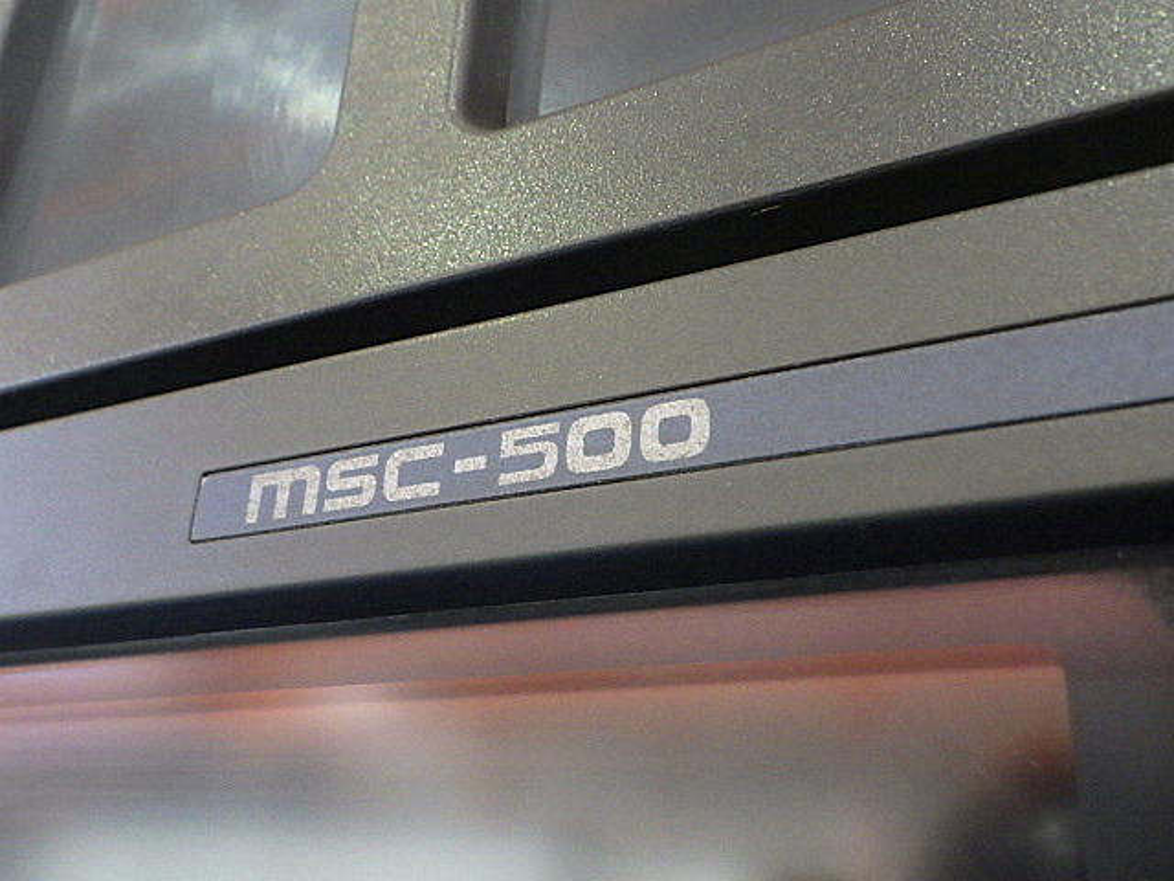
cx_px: 587
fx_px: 1153
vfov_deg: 41.8
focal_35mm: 34
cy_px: 440
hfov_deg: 54.0
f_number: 3.8
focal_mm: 6.1
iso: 1600
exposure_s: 1/40
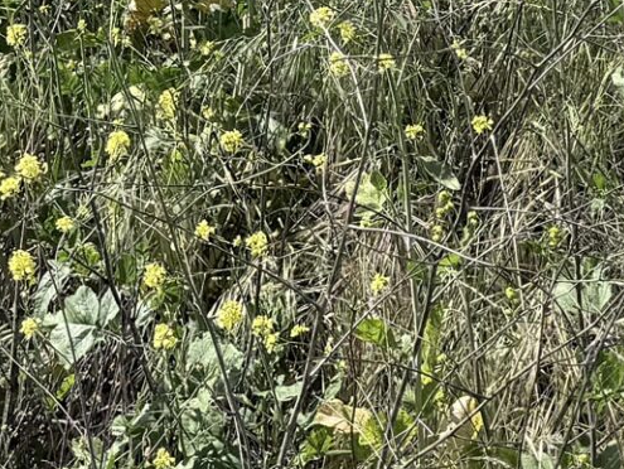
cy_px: -477
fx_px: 2237
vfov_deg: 10.9
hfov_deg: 15.8
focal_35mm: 124
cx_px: 175
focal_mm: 6.76
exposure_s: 1/4167
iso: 80
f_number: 1.78
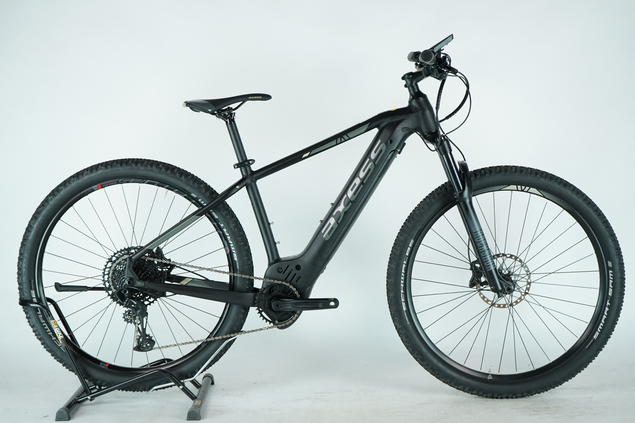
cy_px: 212
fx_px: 970
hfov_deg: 36.2
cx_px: 318
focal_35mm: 55
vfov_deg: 24.6
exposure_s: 1/200
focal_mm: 55
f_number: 5.6
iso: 2000
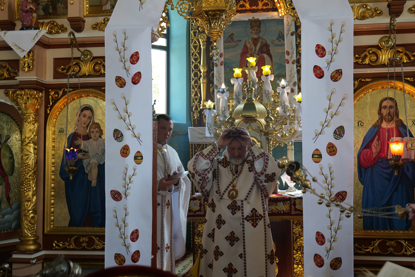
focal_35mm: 41
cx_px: 208
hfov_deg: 47.4
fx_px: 473
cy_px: 138
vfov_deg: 32.6
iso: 320
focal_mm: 41
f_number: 4.8
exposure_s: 1/60
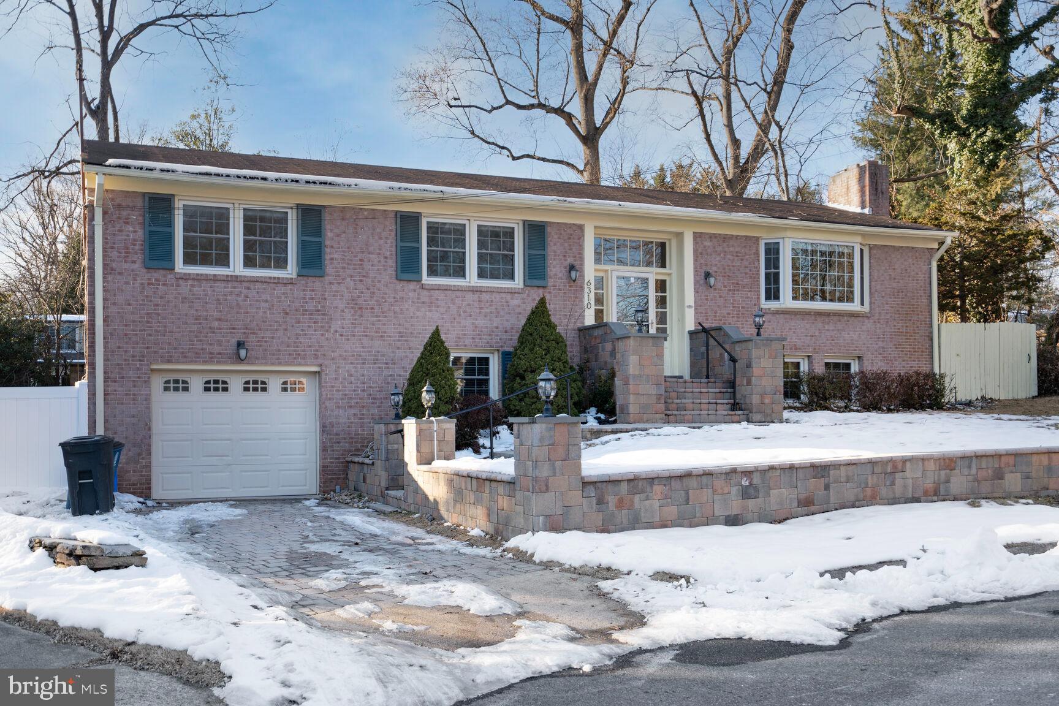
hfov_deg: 54.4
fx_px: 1030
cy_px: 353
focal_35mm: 35
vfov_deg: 37.9
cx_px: 530
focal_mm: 35
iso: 200
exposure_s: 1/400
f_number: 4
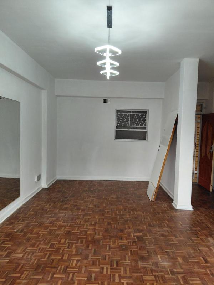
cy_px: 142
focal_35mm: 25
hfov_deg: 54.9
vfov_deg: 69.4
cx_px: 107
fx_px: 206
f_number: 1.8
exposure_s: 1/120
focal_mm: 4.69
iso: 100
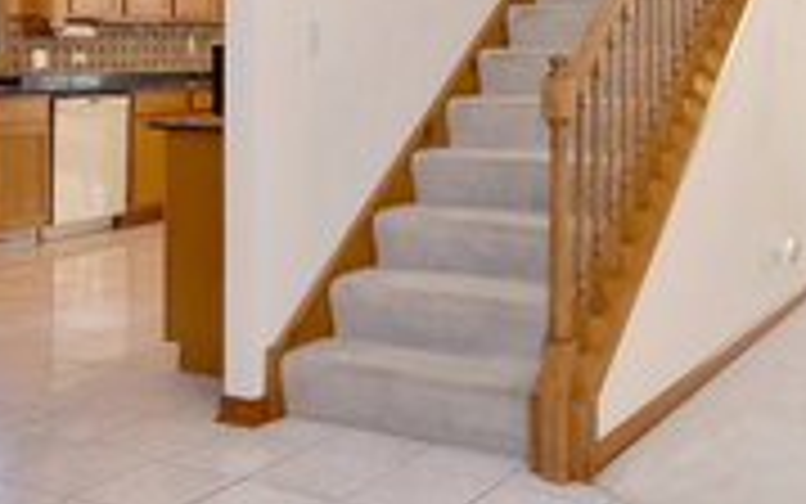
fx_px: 1173
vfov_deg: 23.6
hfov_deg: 37.7
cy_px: 40
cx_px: 500
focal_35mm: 53
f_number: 8
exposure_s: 1/20
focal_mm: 13
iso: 200
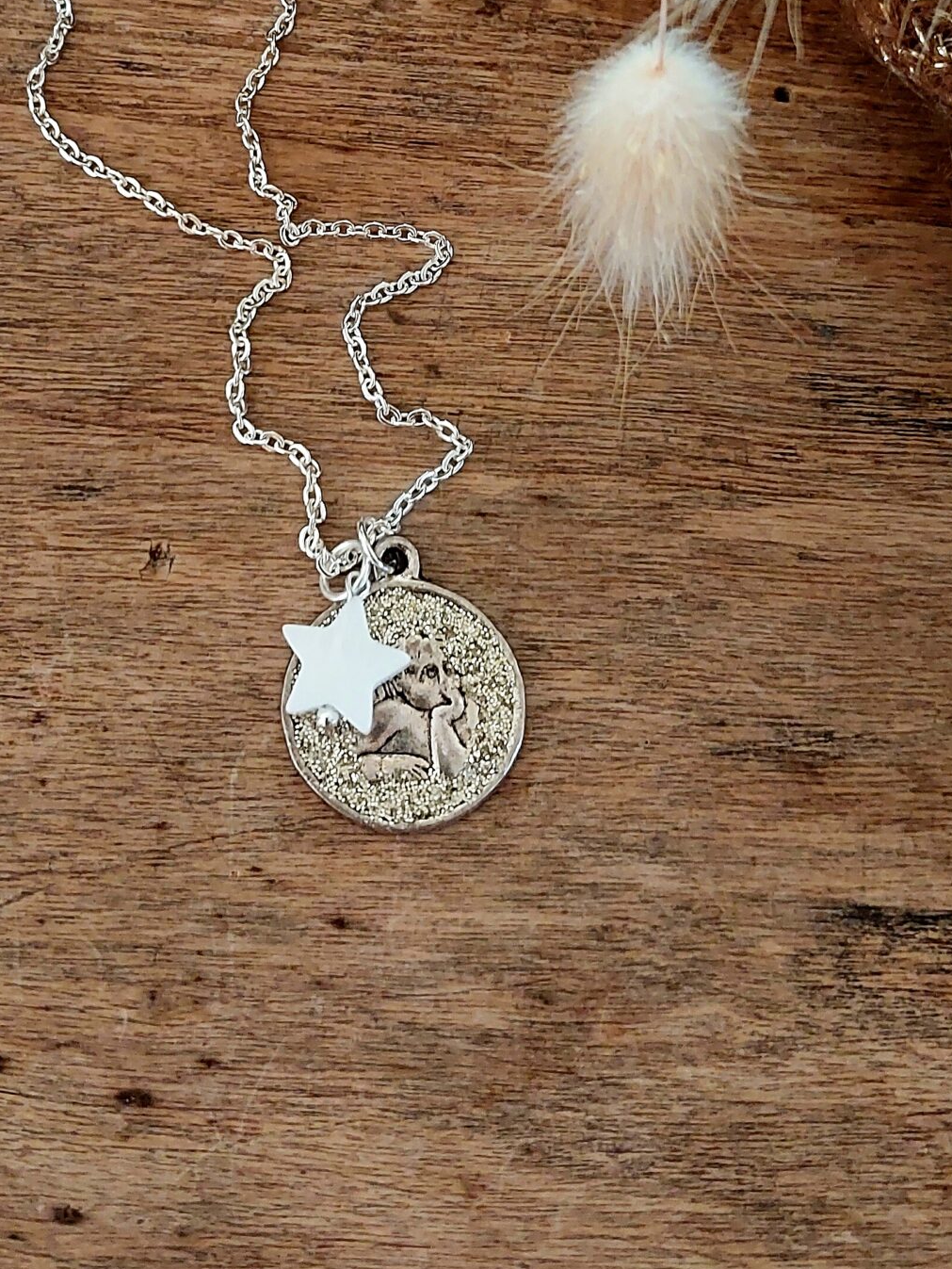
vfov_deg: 32.5
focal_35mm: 57
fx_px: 2089
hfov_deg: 25.6
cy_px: 189
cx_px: 360
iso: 400
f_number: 1.8
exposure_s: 1/50
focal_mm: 4.6
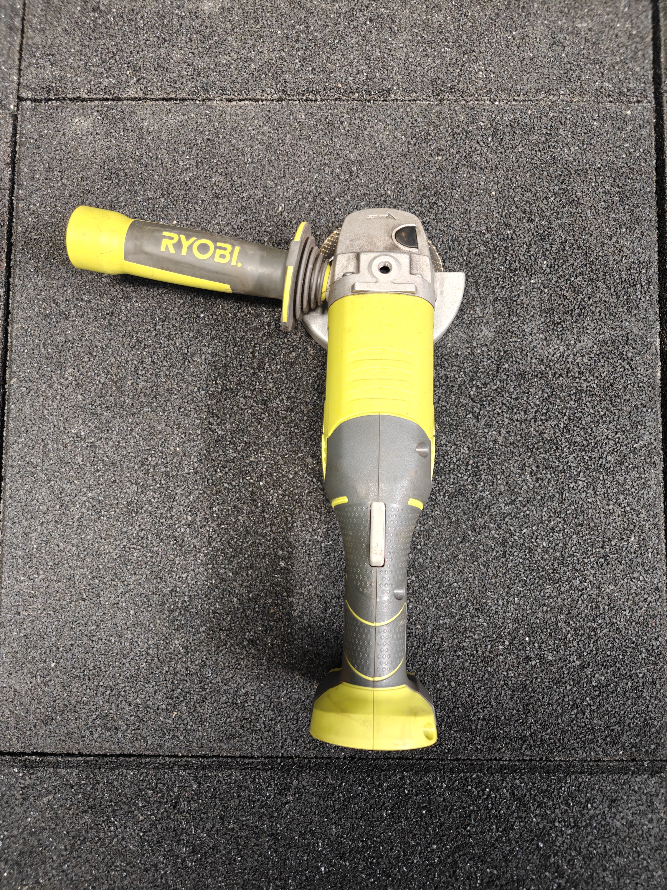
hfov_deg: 58.9
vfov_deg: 73.9
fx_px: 591
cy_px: 445
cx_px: 334
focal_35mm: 23
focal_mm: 6.06
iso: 2000
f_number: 1.6
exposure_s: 1/76
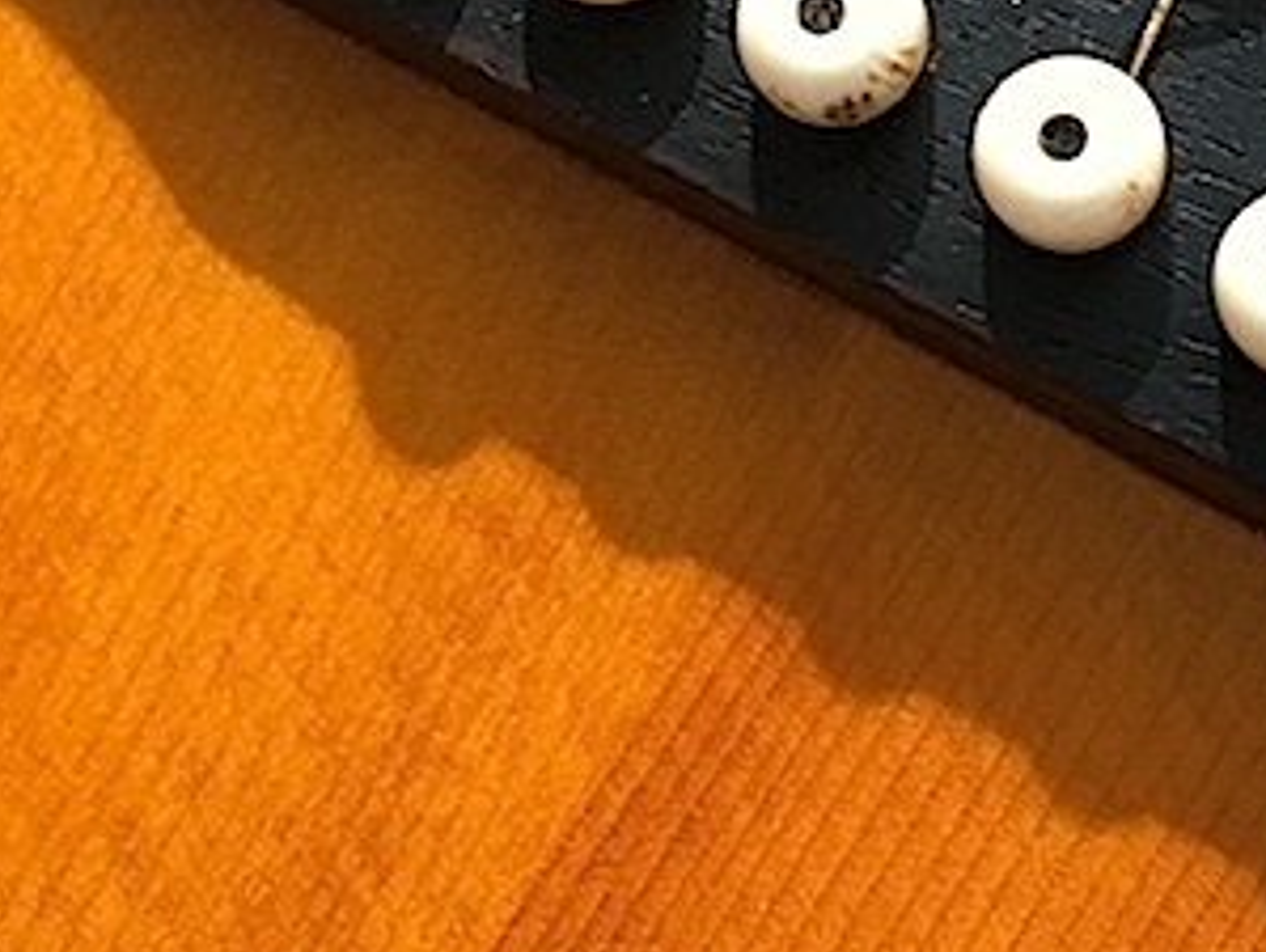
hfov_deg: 20.5
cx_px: 1190
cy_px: 161
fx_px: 3405
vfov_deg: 15.8
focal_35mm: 93
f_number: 2.2
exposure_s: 1/40
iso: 25
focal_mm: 4.15
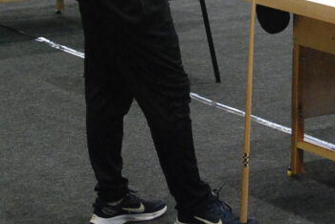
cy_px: -49
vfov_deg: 8.1
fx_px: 1555
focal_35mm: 167
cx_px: 275
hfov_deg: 12.2
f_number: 5
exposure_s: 1/100
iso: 1600
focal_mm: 38
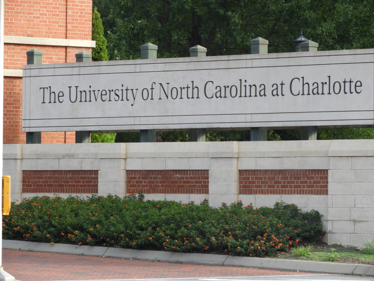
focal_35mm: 300
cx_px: 187
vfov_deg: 5.0
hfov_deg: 6.6
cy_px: 140
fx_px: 3241
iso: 125
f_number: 5.5
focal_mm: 53.7
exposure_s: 1/125
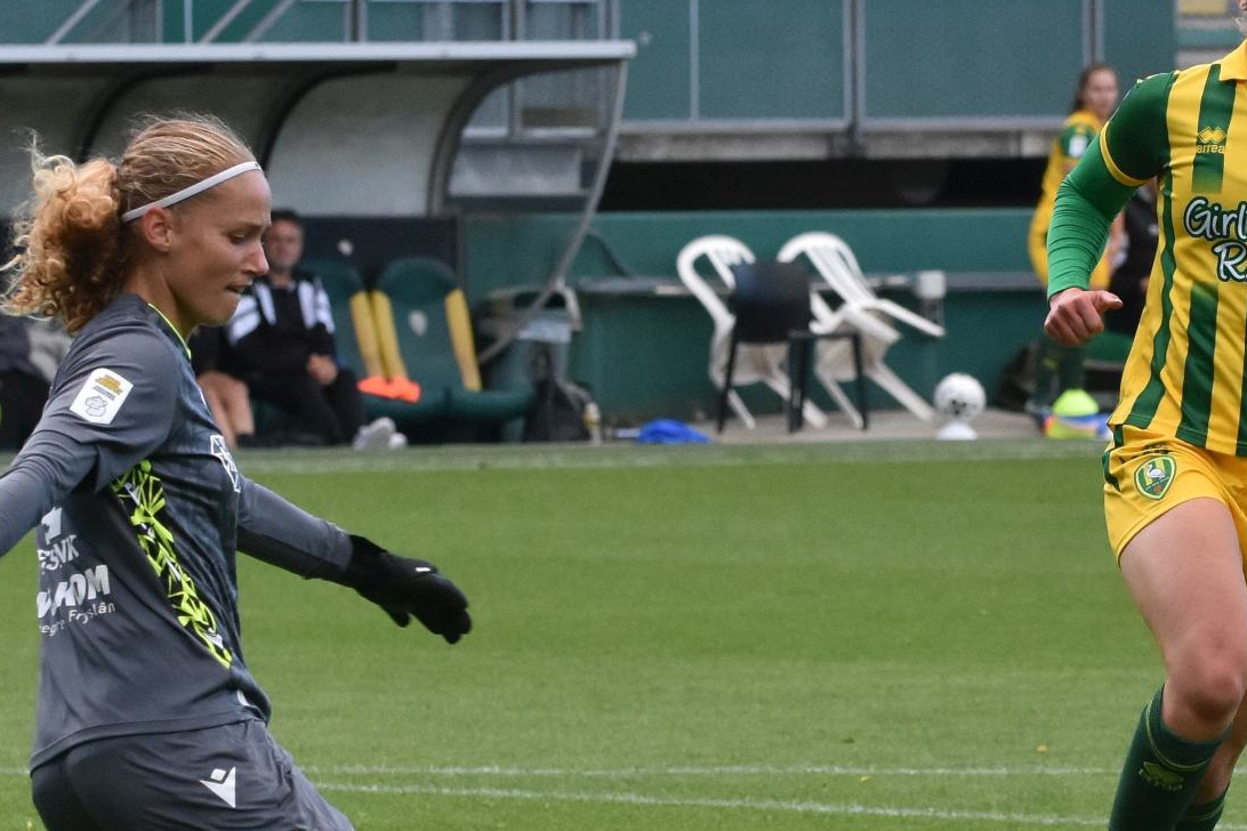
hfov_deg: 7.1
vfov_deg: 4.7
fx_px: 10044
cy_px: 574
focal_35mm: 290
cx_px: 647
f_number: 4.5
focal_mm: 110
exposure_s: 1/1000
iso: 900
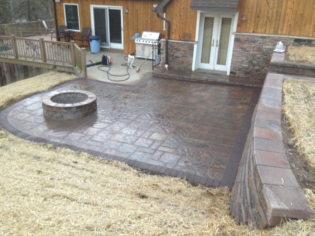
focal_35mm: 33
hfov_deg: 55.4
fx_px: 300
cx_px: 158
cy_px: 118
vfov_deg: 42.9
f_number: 2.4
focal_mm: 4.12
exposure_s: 1/20
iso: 100
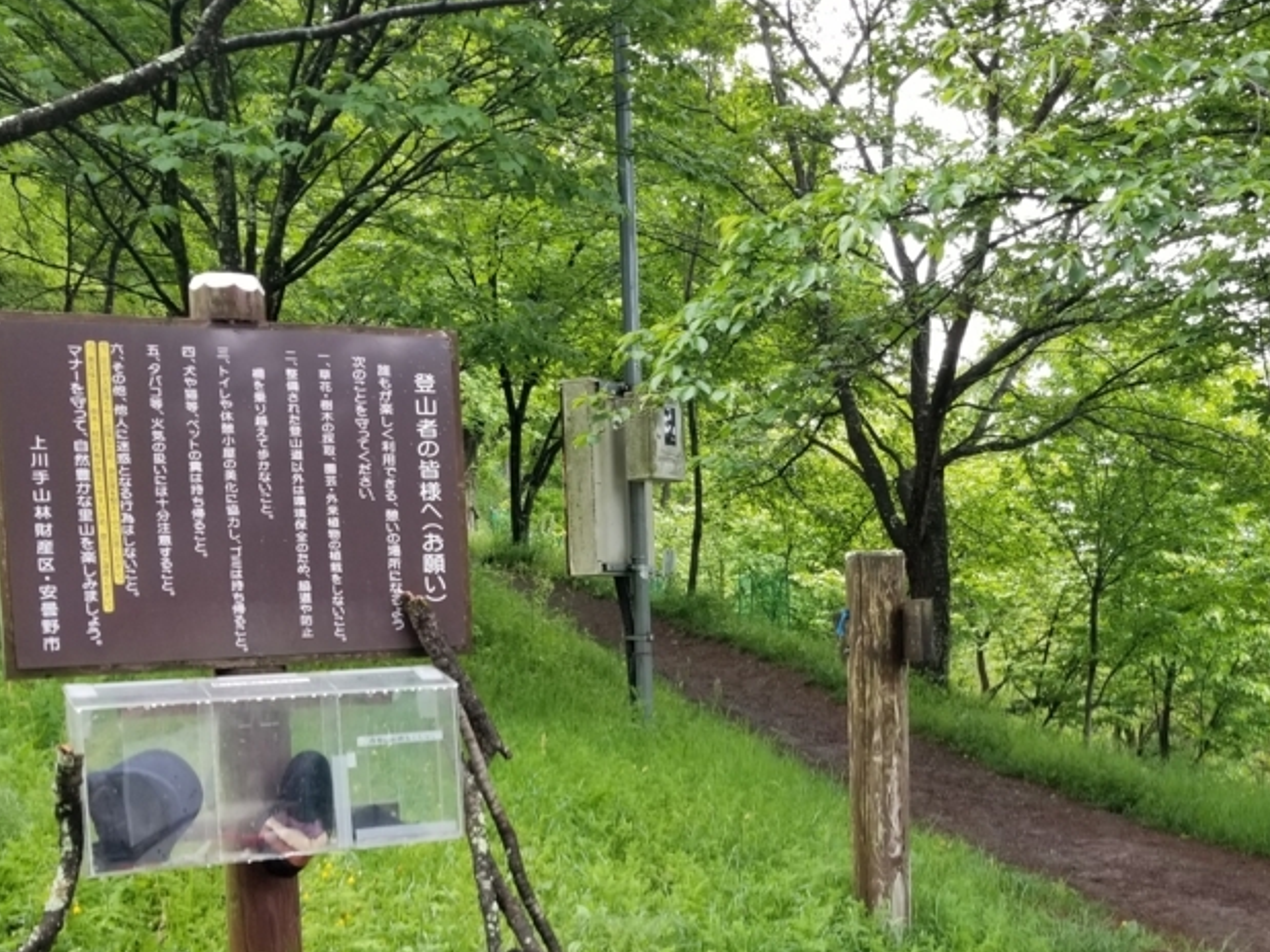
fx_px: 1577
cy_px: 679
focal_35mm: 43
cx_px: 788
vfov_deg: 33.1
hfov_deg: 43.5
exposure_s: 1/135
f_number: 1.7
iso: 50
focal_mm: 4.25
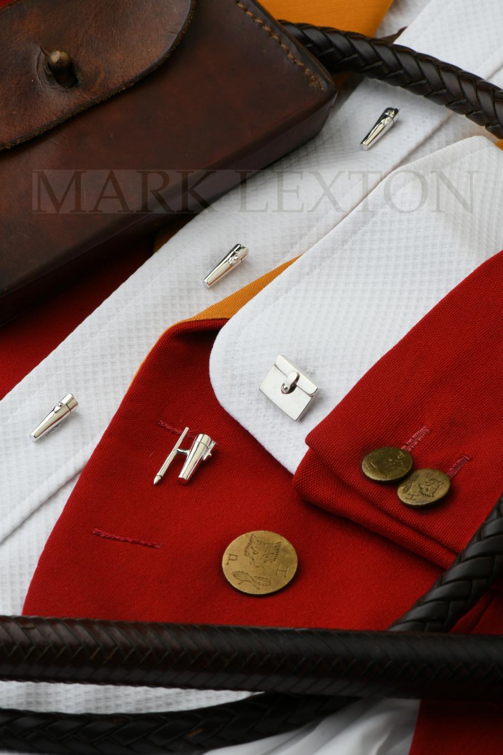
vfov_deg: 13.0
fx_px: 3301
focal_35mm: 158
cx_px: 252
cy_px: 378
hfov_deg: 8.7
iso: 100
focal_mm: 105
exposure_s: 1/125
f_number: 20
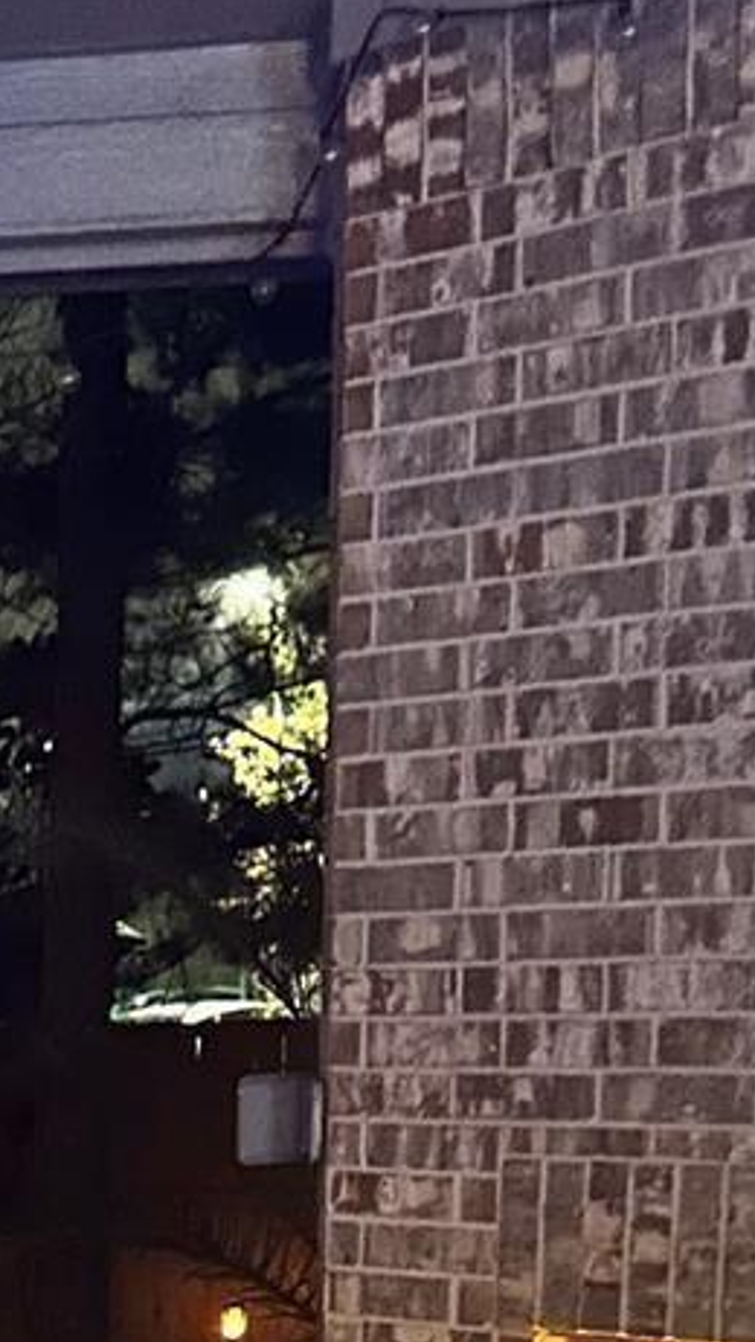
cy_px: 1519
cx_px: -337
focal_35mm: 87
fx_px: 3095
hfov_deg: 13.2
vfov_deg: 22.9
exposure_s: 1/15
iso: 2500
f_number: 1.78
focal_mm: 6.86
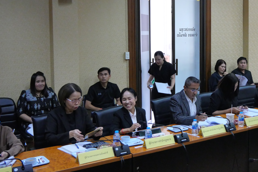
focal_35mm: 50
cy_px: 52
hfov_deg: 39.1
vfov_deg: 26.8
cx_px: 175
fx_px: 359
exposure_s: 1/100
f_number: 4
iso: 3200
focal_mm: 17
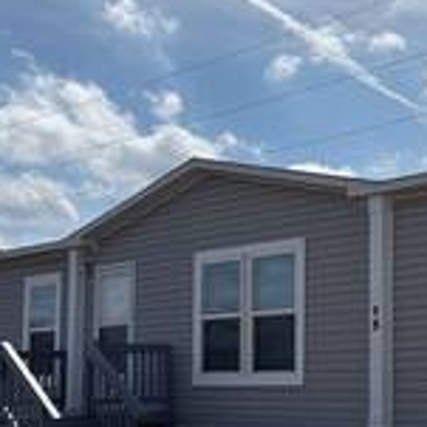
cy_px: 305
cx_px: 441
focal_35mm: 72
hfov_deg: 22.9
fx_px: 1005
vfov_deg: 23.8
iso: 80
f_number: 1.78
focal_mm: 6.76
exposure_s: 1/14286
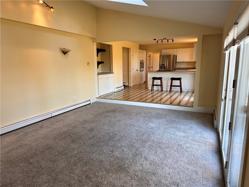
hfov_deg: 71.6
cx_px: 124
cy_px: 94
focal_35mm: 24
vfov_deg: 56.8
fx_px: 173
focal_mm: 6.86
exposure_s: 1/120
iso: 160
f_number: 1.78
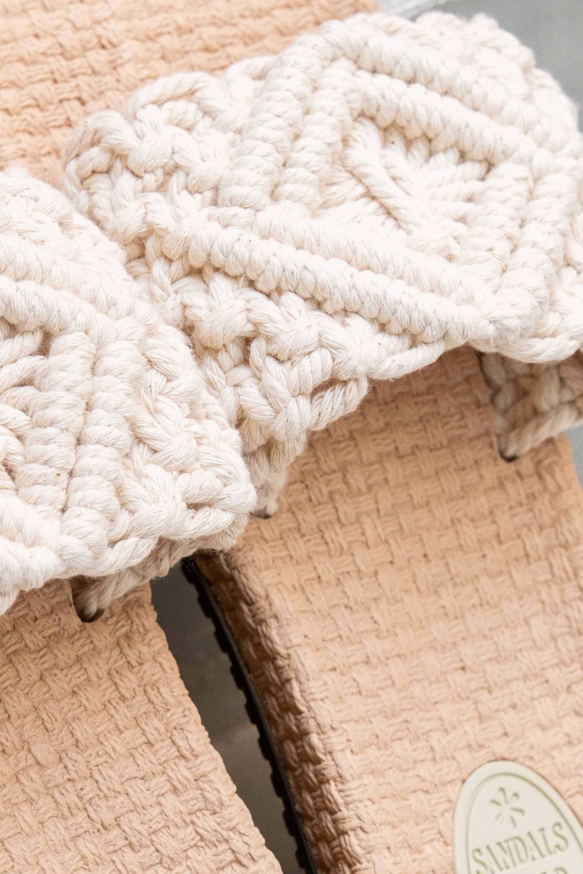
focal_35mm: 194
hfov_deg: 7.1
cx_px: 150
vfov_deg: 10.6
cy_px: 417
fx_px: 4711
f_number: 5.6
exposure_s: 1/500
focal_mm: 57
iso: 250
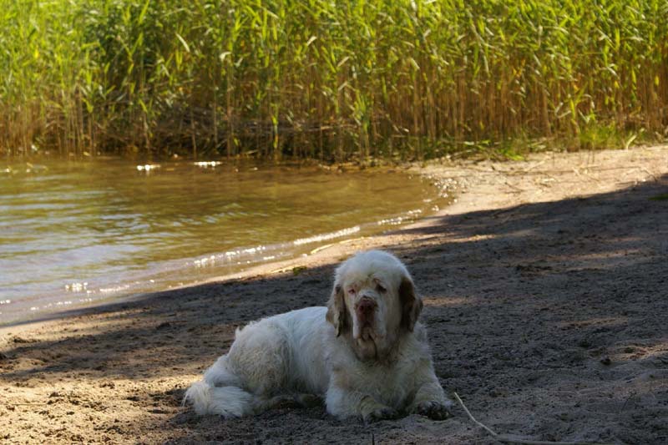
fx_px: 1948
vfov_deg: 13.0
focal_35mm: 105
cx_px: 334
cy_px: 222
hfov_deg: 19.5
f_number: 7.1
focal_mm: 70
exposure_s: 1/160
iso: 100
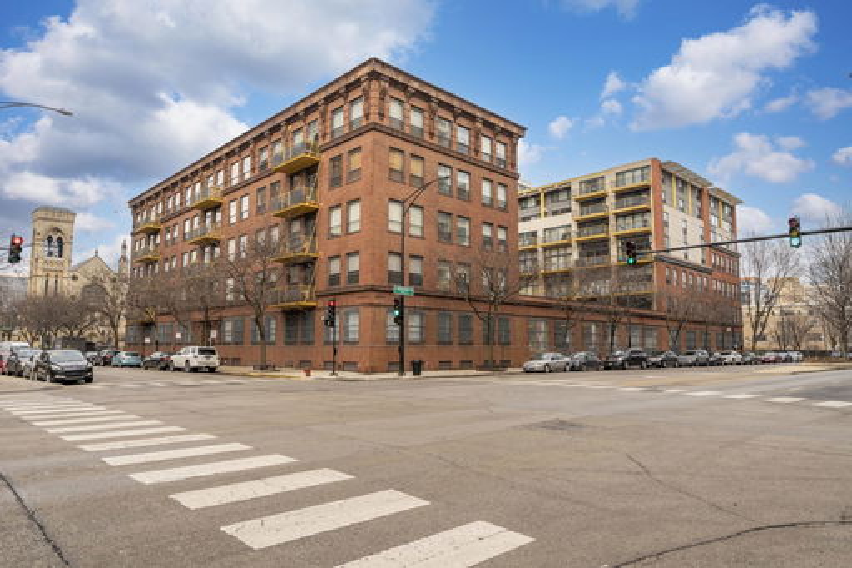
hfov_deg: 76.4
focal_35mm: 23
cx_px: 426
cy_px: 284
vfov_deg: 55.3
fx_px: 542
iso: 200
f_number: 9
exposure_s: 1/50
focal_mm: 22.9
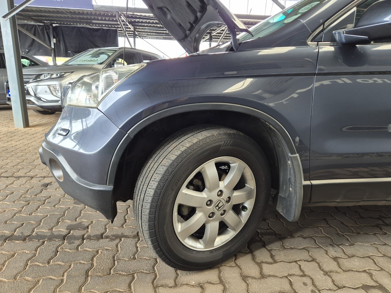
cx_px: 196
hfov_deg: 73.9
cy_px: 146
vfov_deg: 58.9
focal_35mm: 23
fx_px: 260
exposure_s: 1/180
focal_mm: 5.4
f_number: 1.8
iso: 100
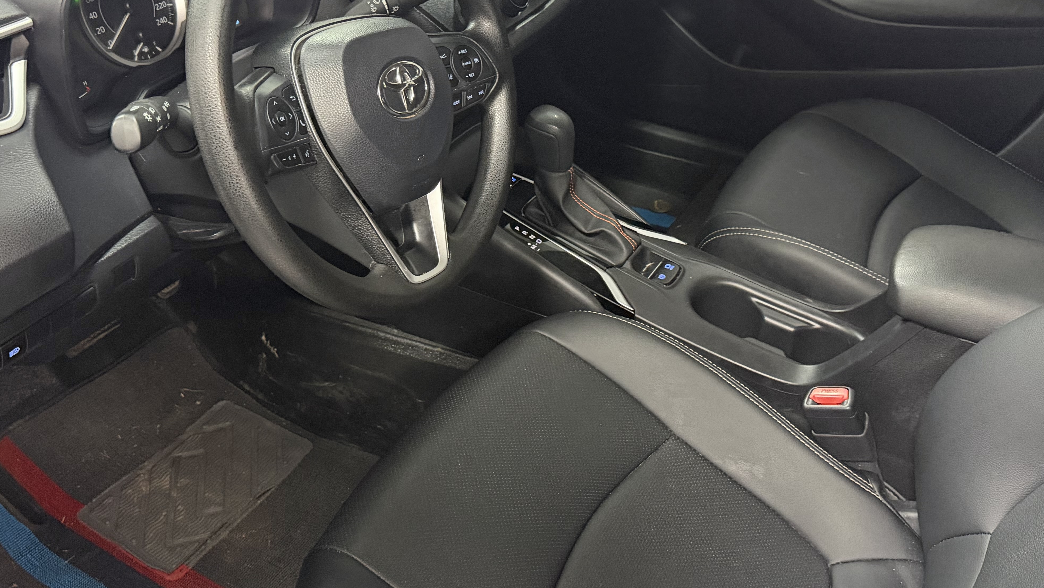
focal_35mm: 38
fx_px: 1052
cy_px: 225
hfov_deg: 52.7
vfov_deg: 31.1
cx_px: 474
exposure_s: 1/33
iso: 800
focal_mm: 6.76
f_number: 1.78
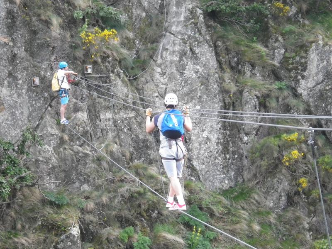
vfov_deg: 12.9
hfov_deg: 17.1
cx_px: 166
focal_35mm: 115
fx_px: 1103
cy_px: 124
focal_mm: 20.6
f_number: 5.2
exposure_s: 1/160
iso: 400
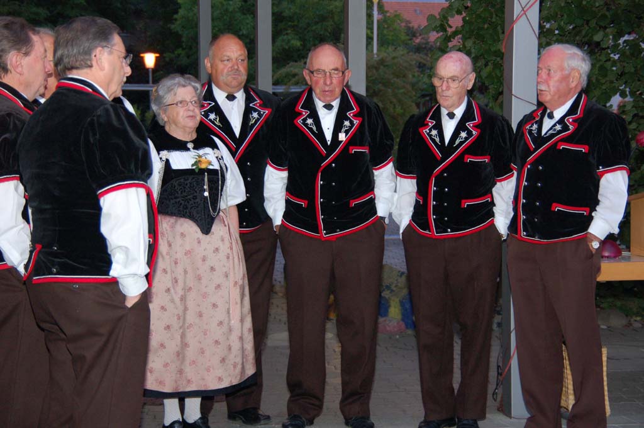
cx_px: 322
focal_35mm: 87
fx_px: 1554
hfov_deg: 23.4
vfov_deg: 15.7
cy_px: 214
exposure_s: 1/60
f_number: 5
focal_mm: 58
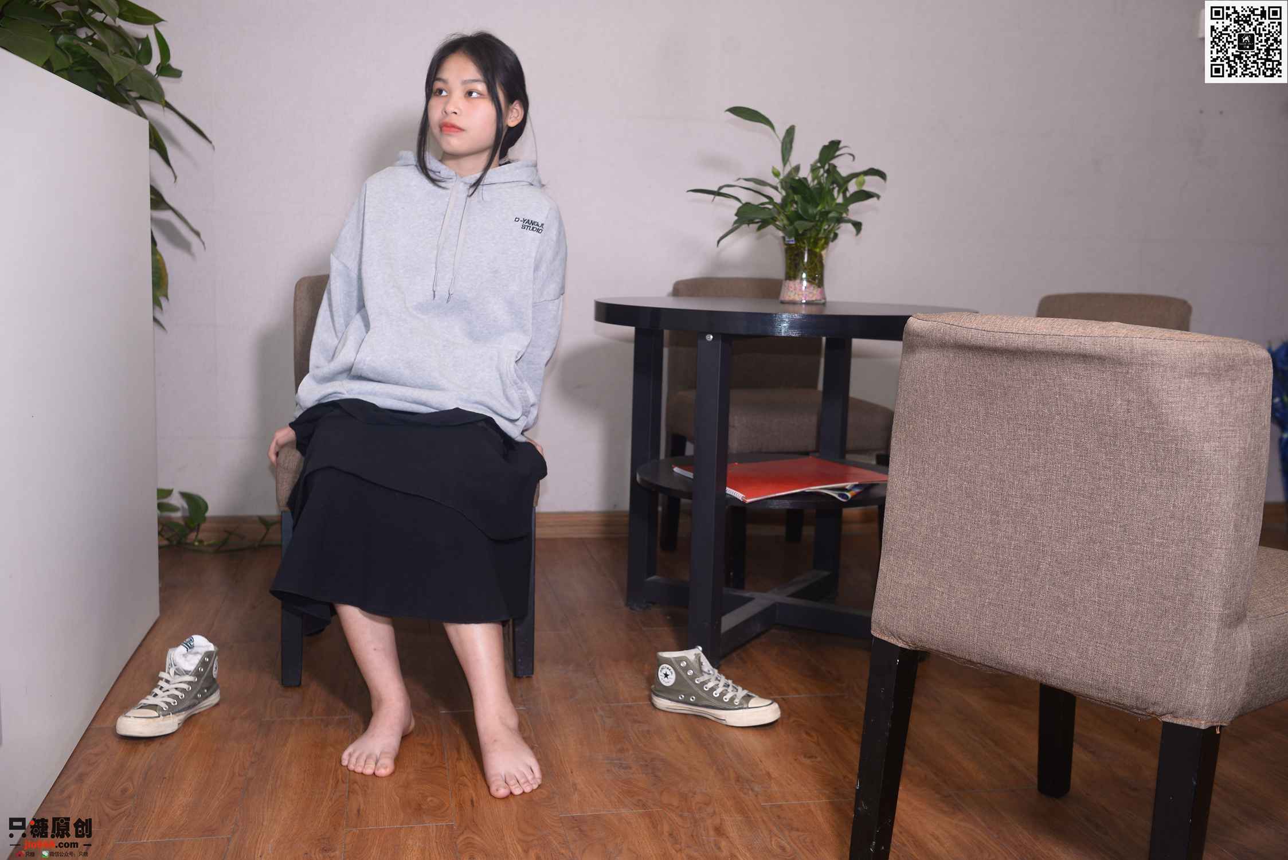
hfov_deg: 54.4
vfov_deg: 37.9
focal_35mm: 35
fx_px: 1253
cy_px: 430
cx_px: 644
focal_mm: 35
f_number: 5.6
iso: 500
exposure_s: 1/60
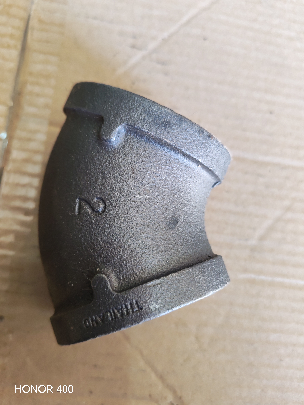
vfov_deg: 65.3
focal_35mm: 27
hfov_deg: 51.4
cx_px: 152
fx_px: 316
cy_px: 202
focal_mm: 6.12
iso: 1000
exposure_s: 1/100
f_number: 1.9
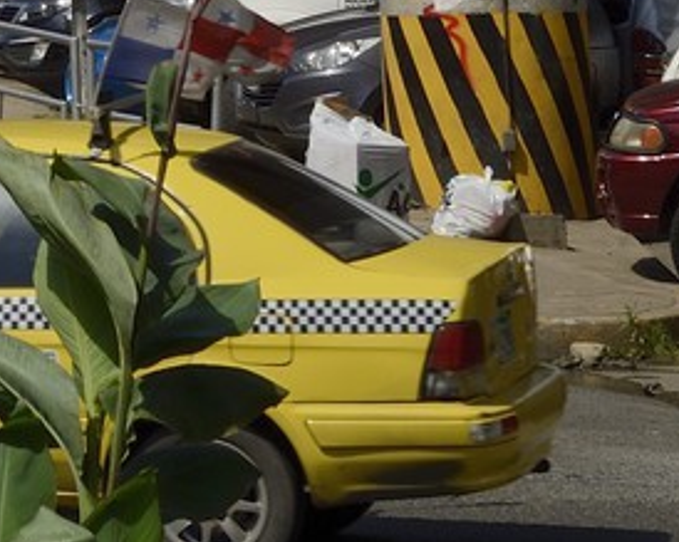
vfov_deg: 4.9
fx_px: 6047
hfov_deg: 6.3
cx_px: -506
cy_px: -950
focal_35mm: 301
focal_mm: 55
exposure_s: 1/320
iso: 200
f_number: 16
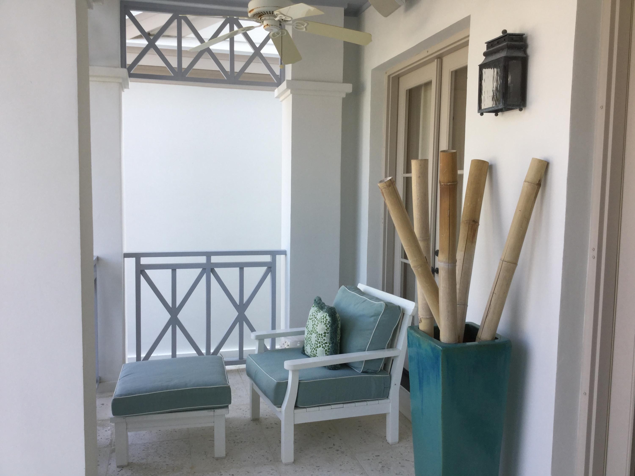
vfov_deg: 45.4
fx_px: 569
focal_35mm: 31
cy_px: 238
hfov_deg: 58.4
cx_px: 318
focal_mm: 3.3
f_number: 2.4
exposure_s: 1/154
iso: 25
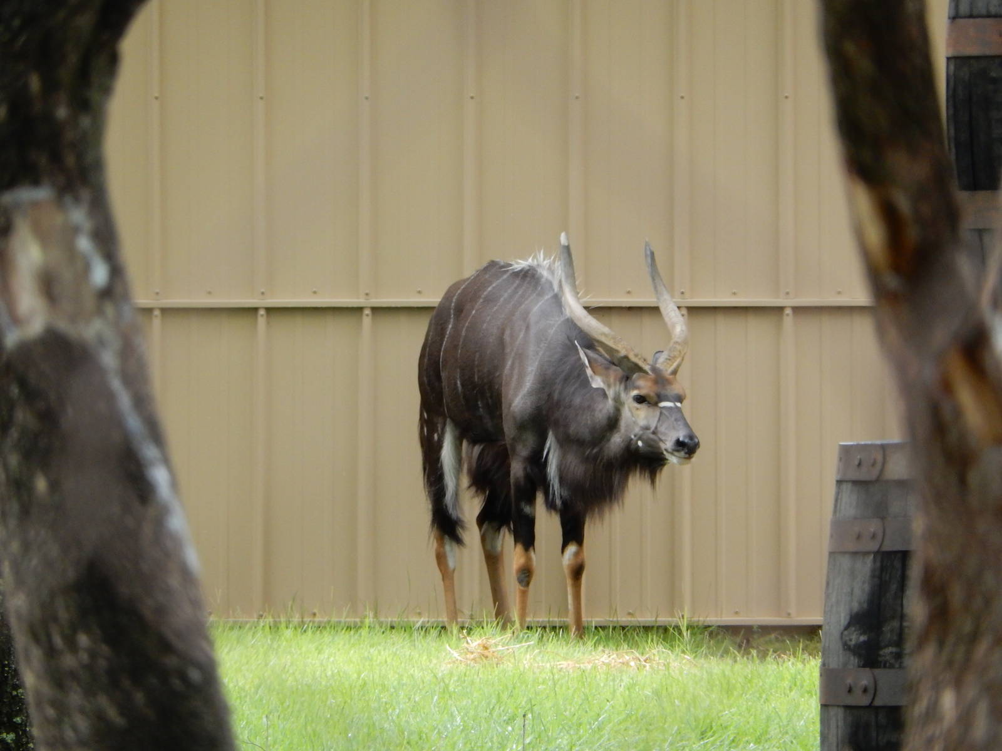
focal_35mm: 420
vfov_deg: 3.5
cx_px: 501
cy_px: 376
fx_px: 12157
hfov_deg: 4.7
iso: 400
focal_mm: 75.4
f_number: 6.2
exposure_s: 1/125
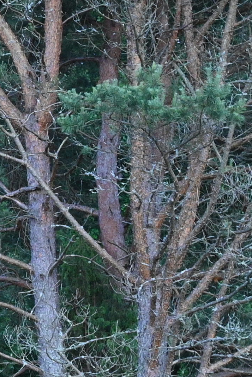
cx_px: -804
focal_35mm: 271
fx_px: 2845
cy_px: 242
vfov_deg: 7.6
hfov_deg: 4.6
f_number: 8
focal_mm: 48
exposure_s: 1/100
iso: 4000
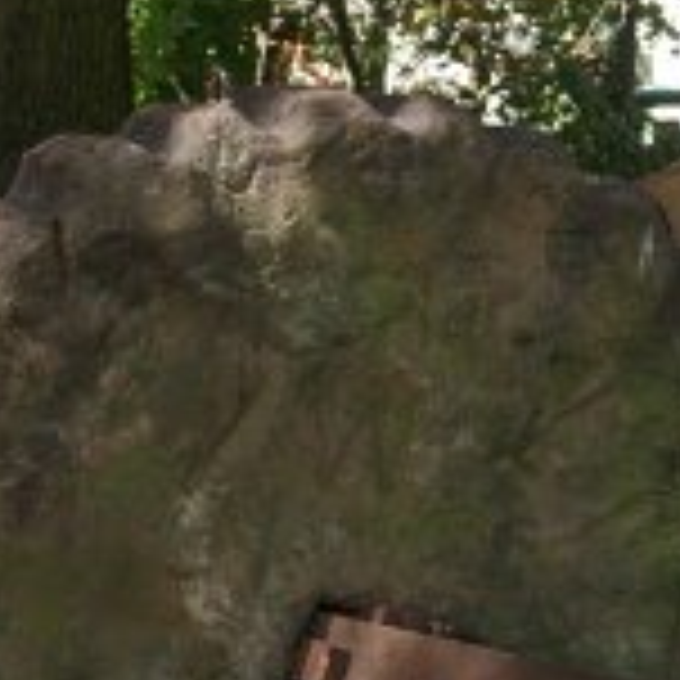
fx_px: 4823
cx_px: 419
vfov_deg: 8.1
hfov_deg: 8.1
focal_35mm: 217
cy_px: 401
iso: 100
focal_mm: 40
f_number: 5.6
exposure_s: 1/80
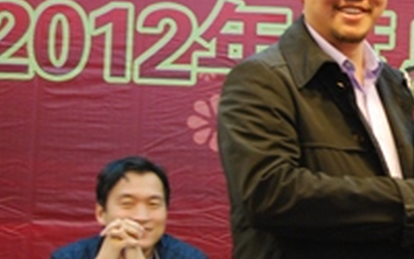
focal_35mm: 172
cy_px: 55
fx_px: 1944
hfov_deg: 12.0
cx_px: 457
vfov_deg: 7.6
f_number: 5.3
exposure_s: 1/13
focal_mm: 45
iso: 800
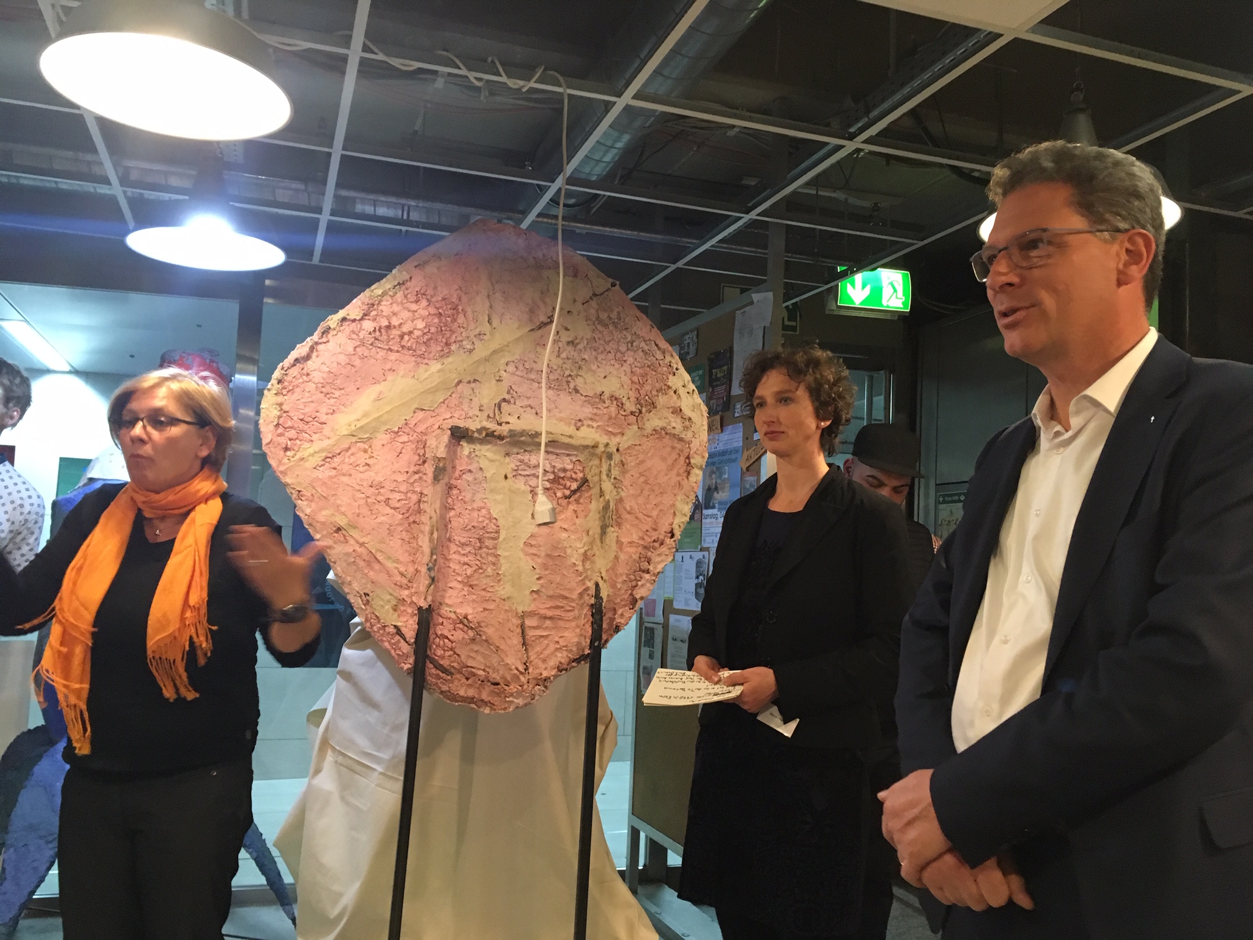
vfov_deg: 48.2
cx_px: 626
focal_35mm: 29
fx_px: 1050
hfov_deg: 61.7
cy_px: 470
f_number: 2.2
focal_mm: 4.15
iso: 250
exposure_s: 1/33
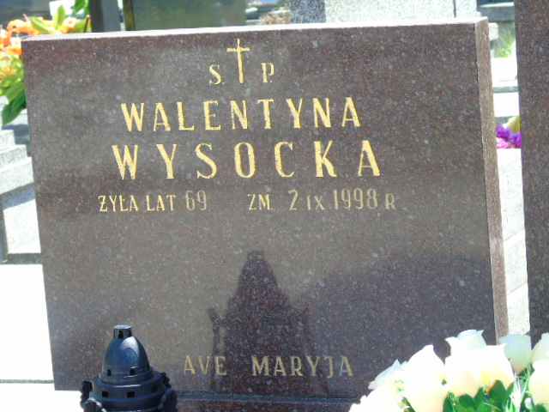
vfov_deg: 10.4
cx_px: 274
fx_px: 2252
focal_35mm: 142
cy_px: 206
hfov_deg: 13.9
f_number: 4.7
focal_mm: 25
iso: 100
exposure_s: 1/125
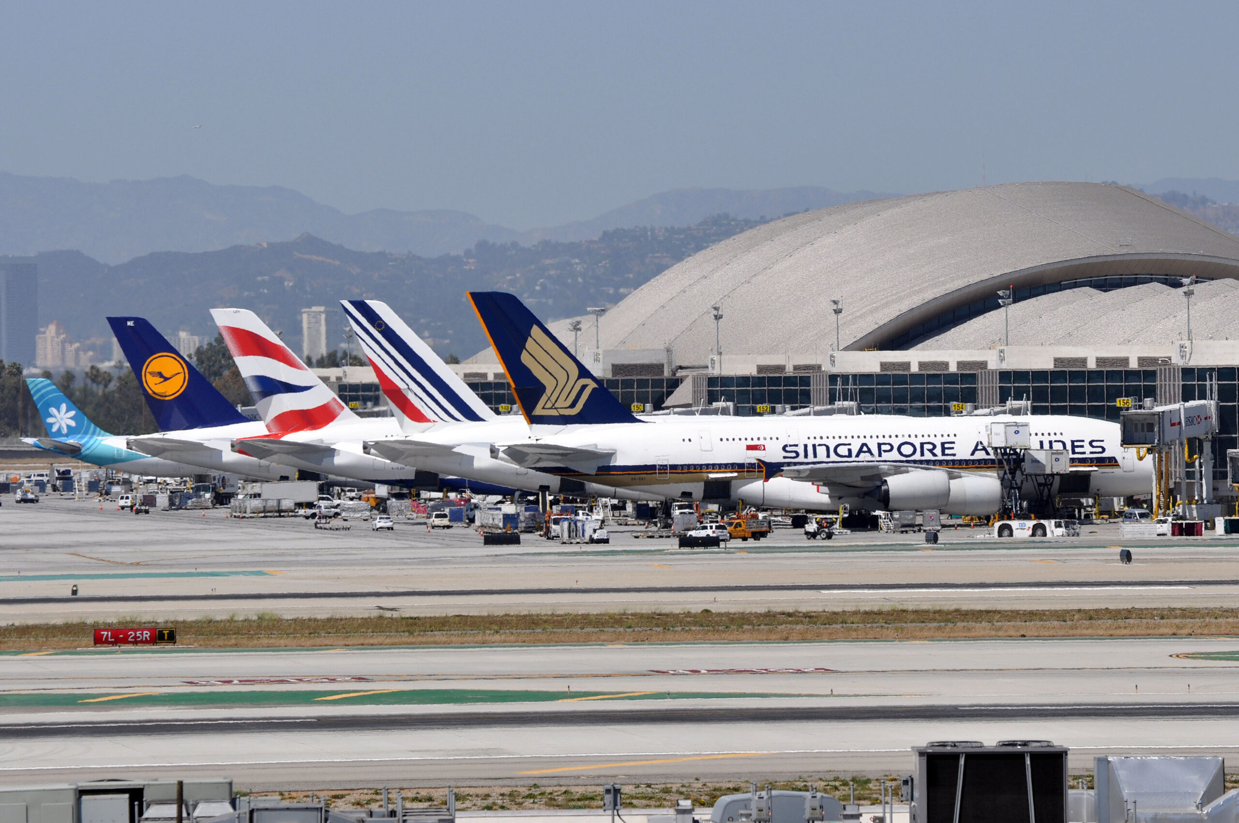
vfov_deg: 5.4
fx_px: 8765
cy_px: 412
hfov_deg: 8.1
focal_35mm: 255
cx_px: 620
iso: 250
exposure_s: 1/1600
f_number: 8
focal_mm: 170
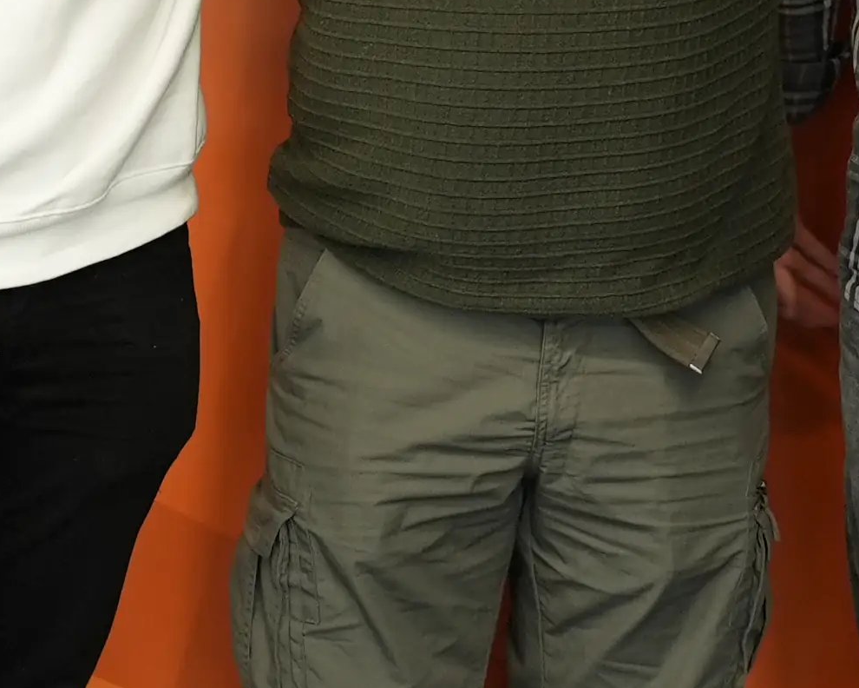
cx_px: 718
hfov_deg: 10.3
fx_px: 4754
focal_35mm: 187
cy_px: -213
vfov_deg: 8.2
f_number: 2.8
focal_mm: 46.5
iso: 1250
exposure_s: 1/160
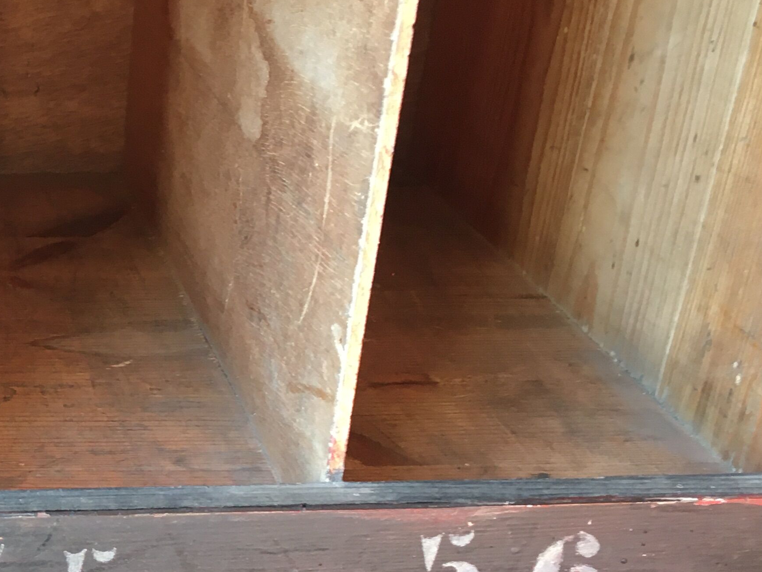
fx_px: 1475
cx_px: -100
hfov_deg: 26.4
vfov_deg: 21.9
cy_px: 377
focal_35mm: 67
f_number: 2.2
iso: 100
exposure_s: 1/33
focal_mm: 4.15
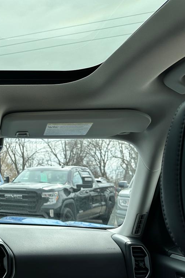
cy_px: 117
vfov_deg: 46.2
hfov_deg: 27.8
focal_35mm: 42
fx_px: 324
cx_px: -40
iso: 80
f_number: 1.78
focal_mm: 6.86
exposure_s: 1/2353
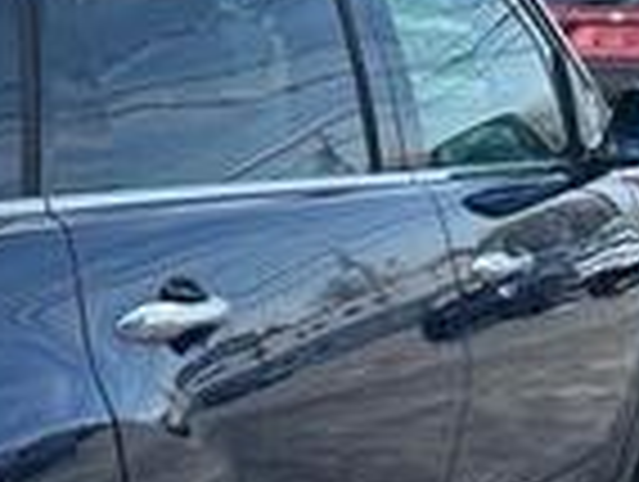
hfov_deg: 18.6
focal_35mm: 92
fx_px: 1701
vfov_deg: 15.8
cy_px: 496
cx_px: -338
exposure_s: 1/797
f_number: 1.5
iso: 50
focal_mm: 5.7
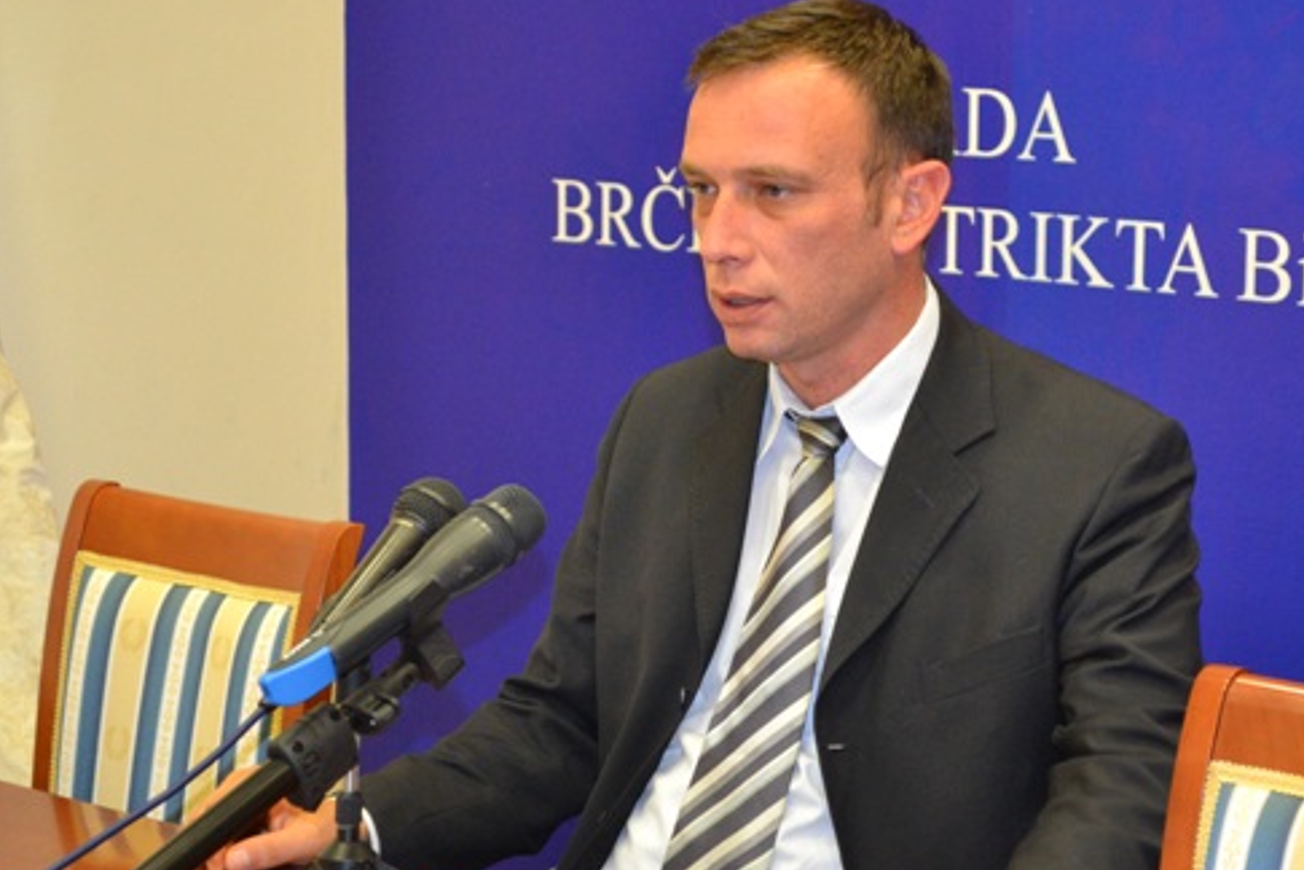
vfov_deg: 12.6
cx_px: 797
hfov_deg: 18.8
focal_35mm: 109
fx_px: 3936
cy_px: 436
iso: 2200
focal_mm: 55
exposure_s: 1/60
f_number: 5.6
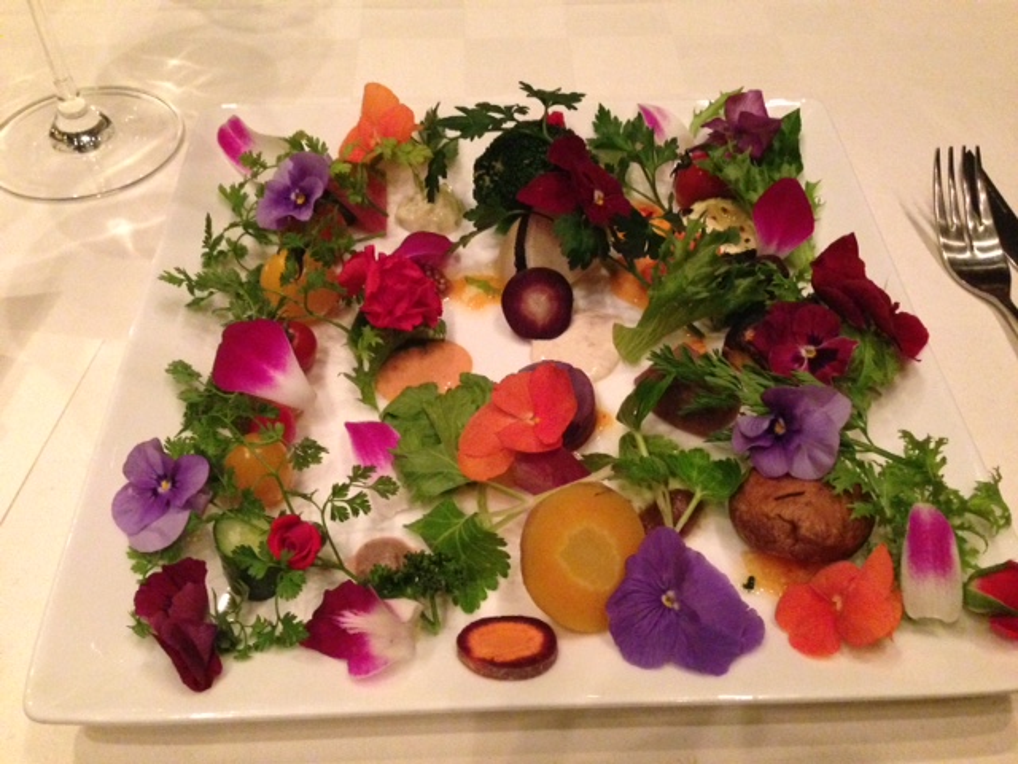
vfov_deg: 42.9
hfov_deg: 55.4
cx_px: 509
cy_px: 382
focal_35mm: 33
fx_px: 970
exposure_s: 1/15
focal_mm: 4.12
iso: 800
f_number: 2.4
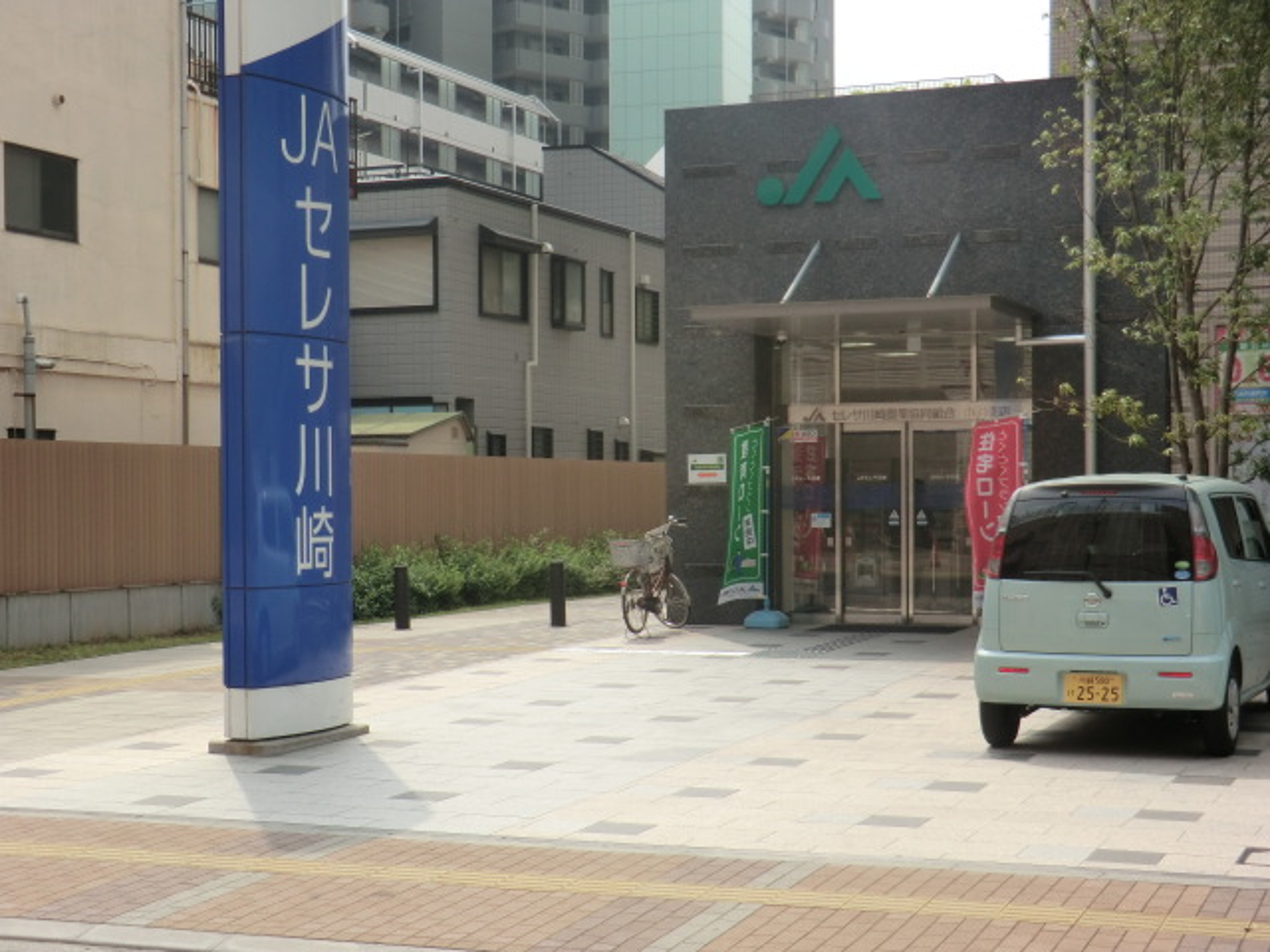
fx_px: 2018
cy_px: 476
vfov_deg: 26.6
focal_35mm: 55
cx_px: 635
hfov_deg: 34.9
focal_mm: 9.8
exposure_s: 1/400
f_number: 4.2
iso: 80
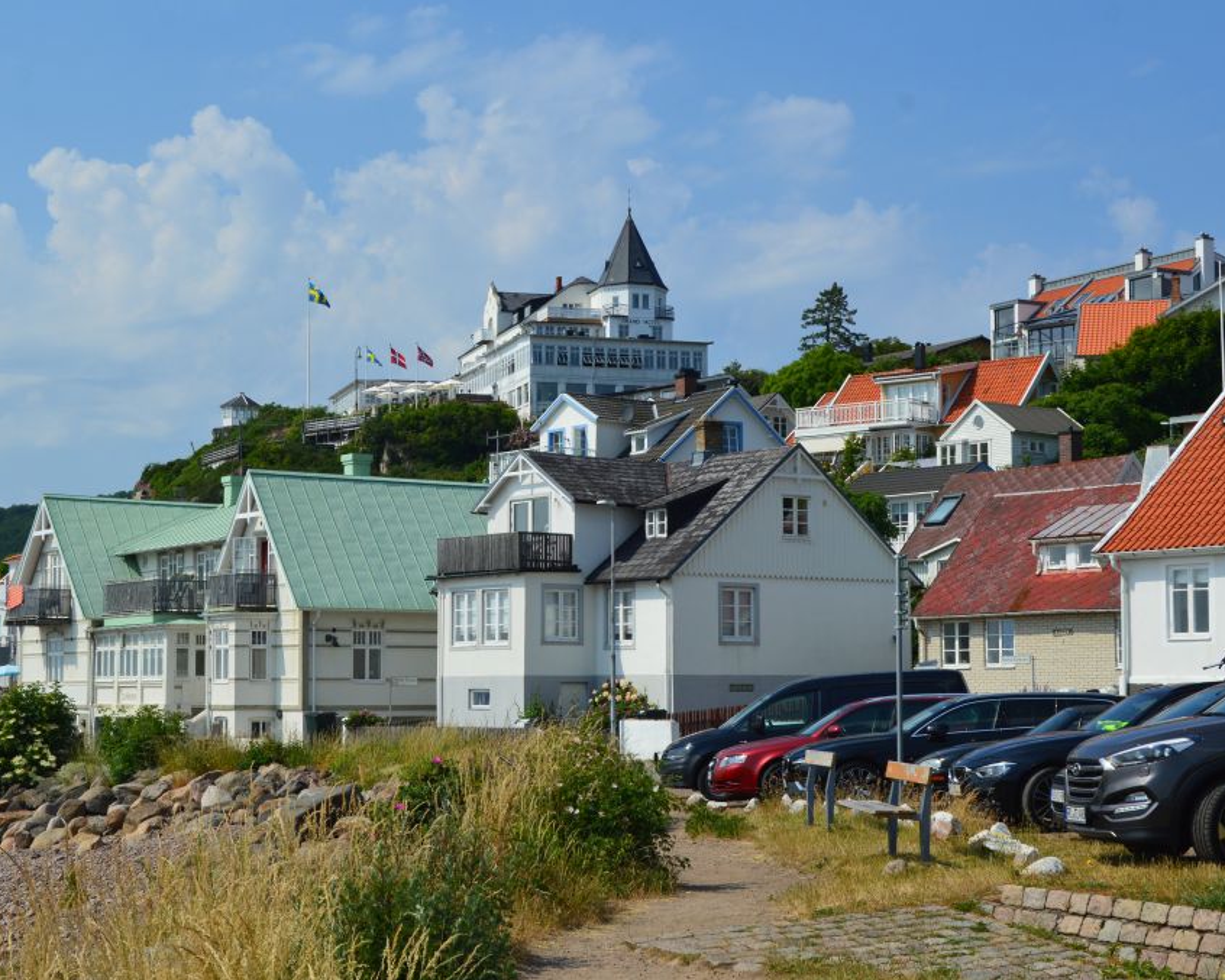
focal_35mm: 60
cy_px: 491
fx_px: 2160
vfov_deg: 25.6
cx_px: 544
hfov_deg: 31.6
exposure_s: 1/500
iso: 220
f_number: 11
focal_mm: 35
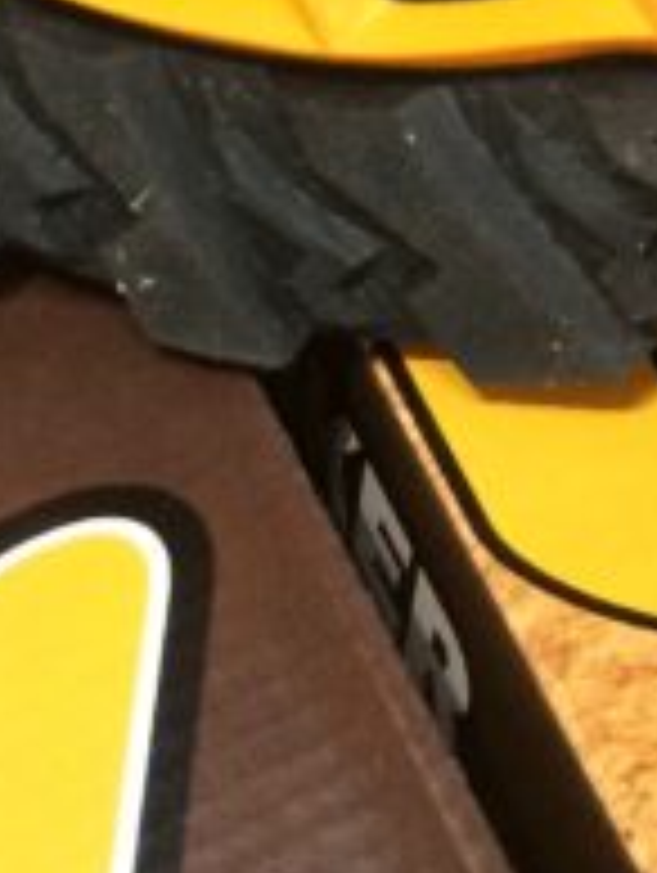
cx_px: 1048
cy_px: -837
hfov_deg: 9.4
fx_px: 3863
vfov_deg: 11.7
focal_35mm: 153
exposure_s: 1/30
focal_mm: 4.15
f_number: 2.2
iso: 160
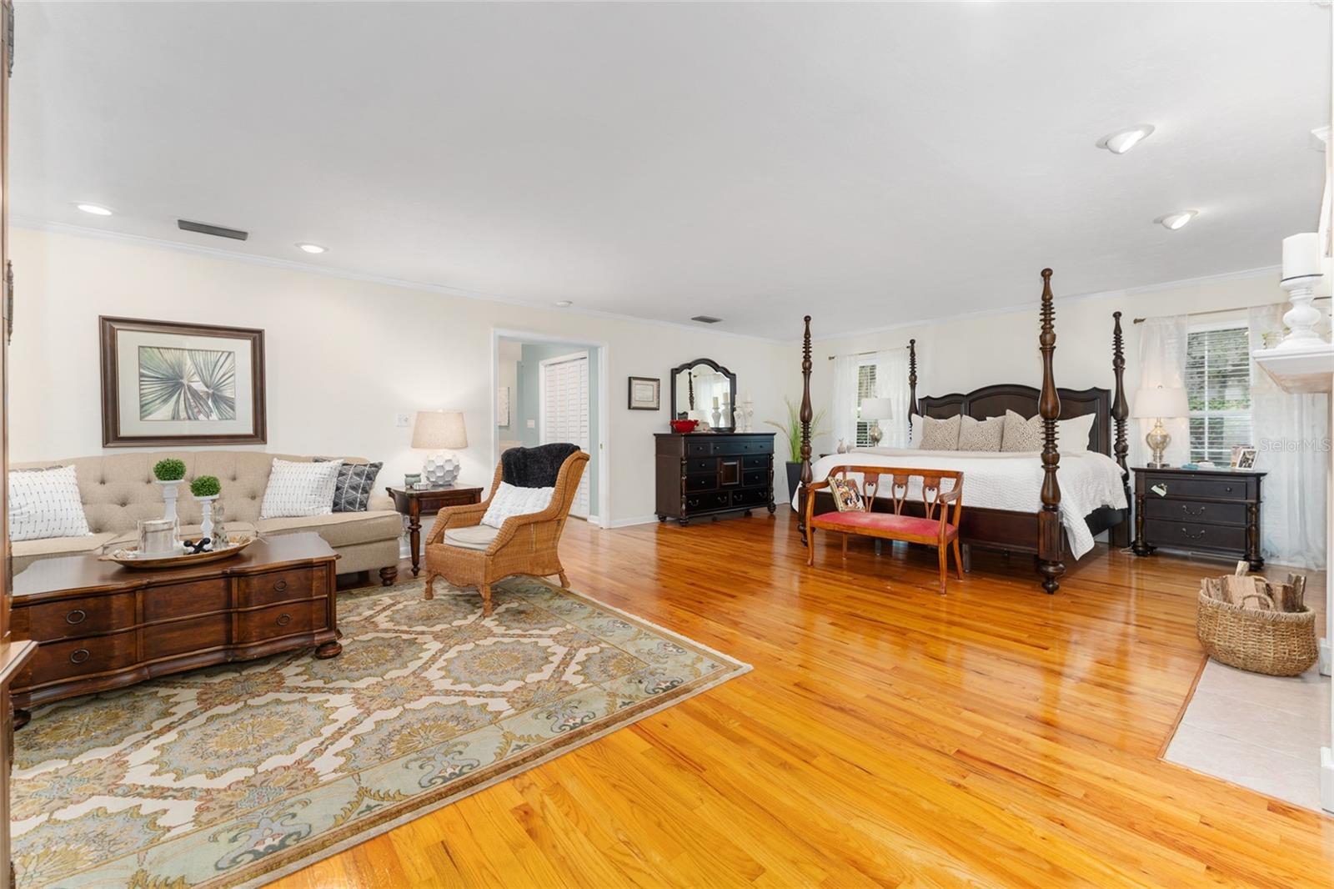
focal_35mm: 14
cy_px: 444
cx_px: 667
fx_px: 519
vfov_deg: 81.2
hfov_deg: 104.3
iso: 250
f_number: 7.1
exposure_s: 1
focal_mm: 14
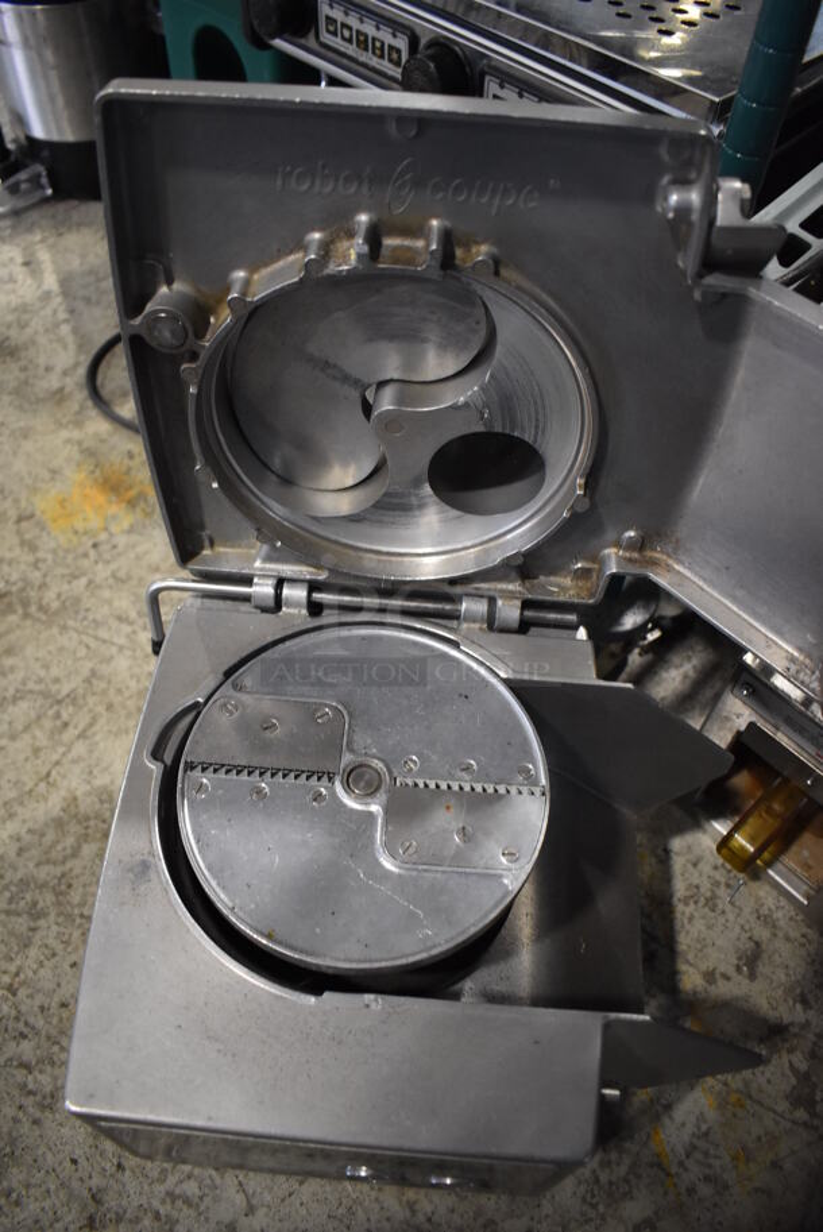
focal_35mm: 27
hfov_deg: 48.0
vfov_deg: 67.3
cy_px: 616
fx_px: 924
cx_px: 412
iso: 1800
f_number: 3.5
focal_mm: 18
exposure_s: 1/125
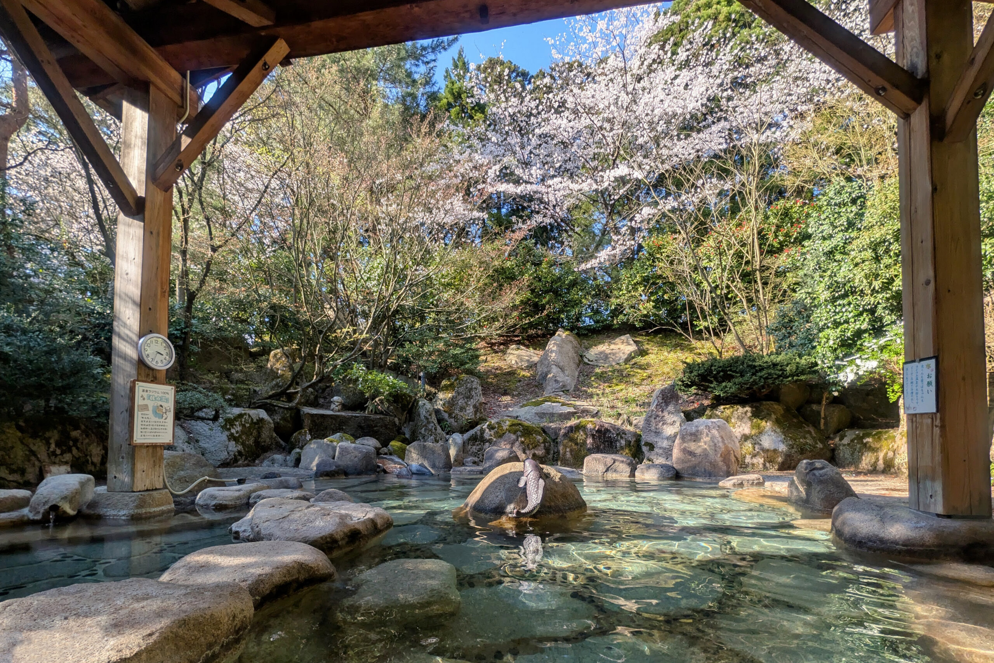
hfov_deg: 100.4
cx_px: 497
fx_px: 414
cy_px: 332
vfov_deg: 77.3
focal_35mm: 15
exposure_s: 1.3
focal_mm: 10
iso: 250
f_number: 3.5
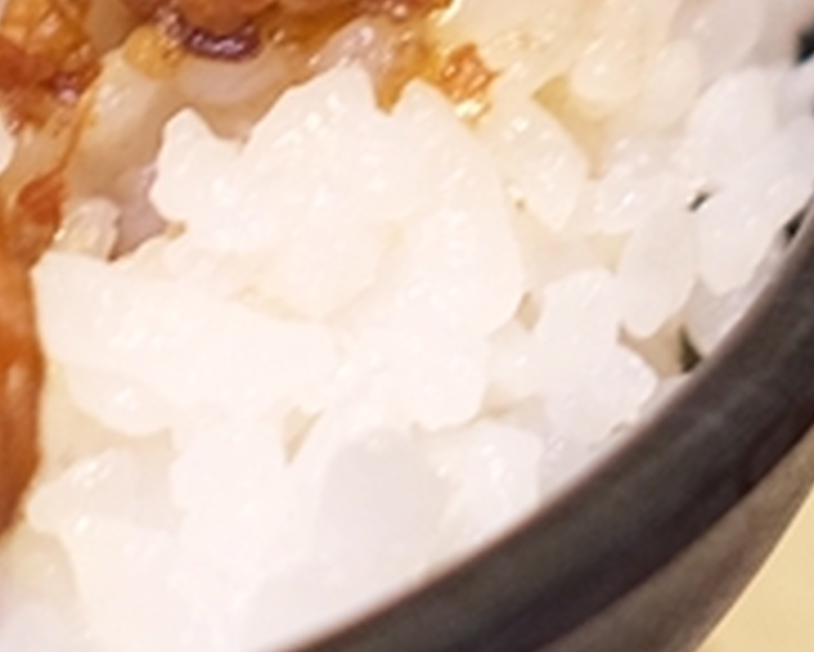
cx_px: -711
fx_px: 3929
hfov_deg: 11.0
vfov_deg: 9.4
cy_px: -126
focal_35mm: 163
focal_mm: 23
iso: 1000
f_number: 2.8
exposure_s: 1/110
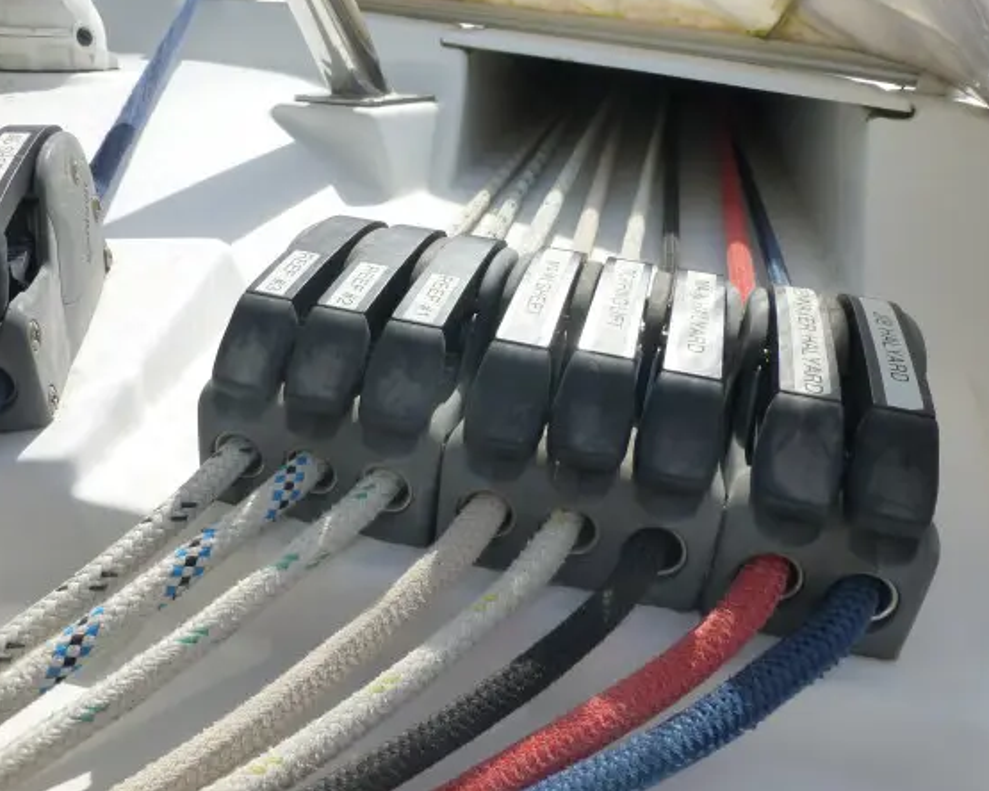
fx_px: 790
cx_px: 445
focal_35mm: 27
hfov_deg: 63.9
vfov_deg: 53.1
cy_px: 422
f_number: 4
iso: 160
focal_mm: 4.3
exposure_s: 1/1000
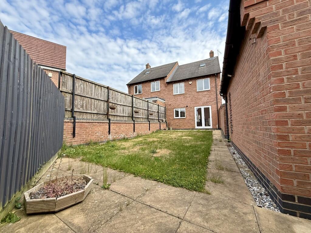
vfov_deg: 85.7
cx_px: 156
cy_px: 116
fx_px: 126
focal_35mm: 14
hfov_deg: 102.1
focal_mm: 2.22
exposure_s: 1/658
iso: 64
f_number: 2.2
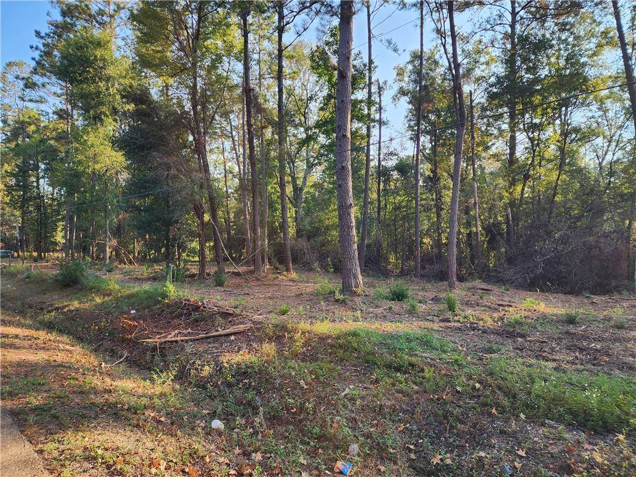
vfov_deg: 58.9
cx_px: 318
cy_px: 238
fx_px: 423
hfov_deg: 73.9
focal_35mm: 23
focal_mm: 6.4
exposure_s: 1/180
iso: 16
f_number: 1.8
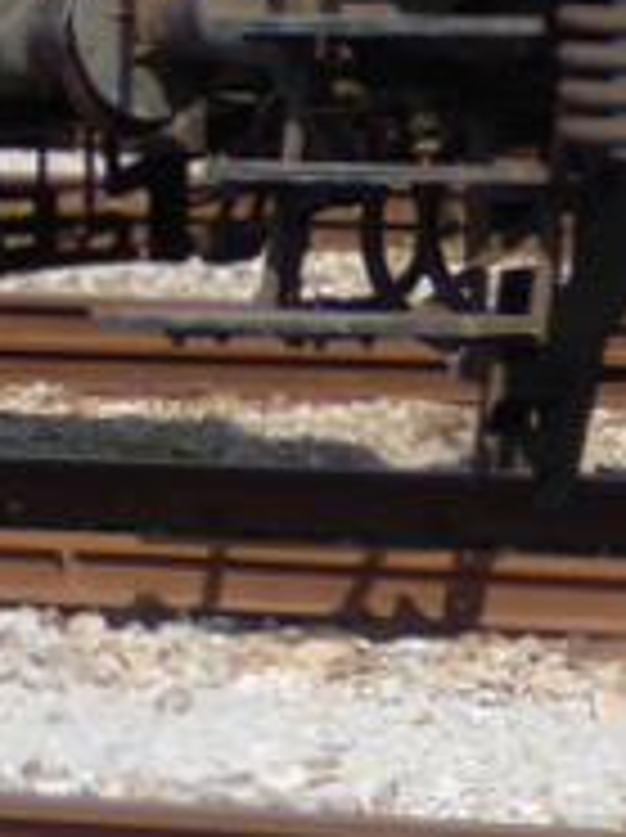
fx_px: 10150
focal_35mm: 420
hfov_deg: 3.4
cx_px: 2441
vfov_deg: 4.7
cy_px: -634
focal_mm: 10.9
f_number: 4.3
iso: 80
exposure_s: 1/250
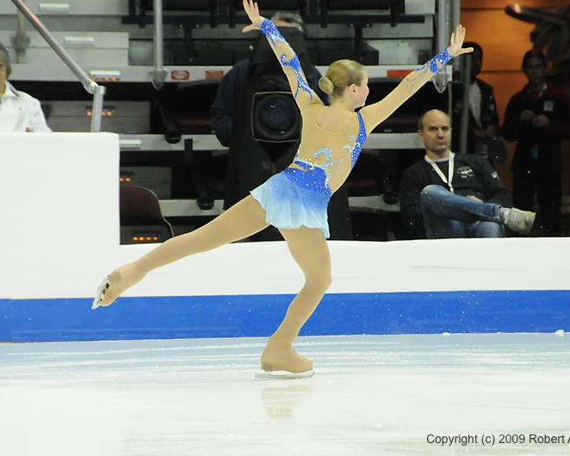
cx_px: 292
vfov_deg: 5.4
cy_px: 228
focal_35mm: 289
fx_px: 4877
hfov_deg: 6.7
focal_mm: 170
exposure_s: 1/500
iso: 3200
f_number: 5.6
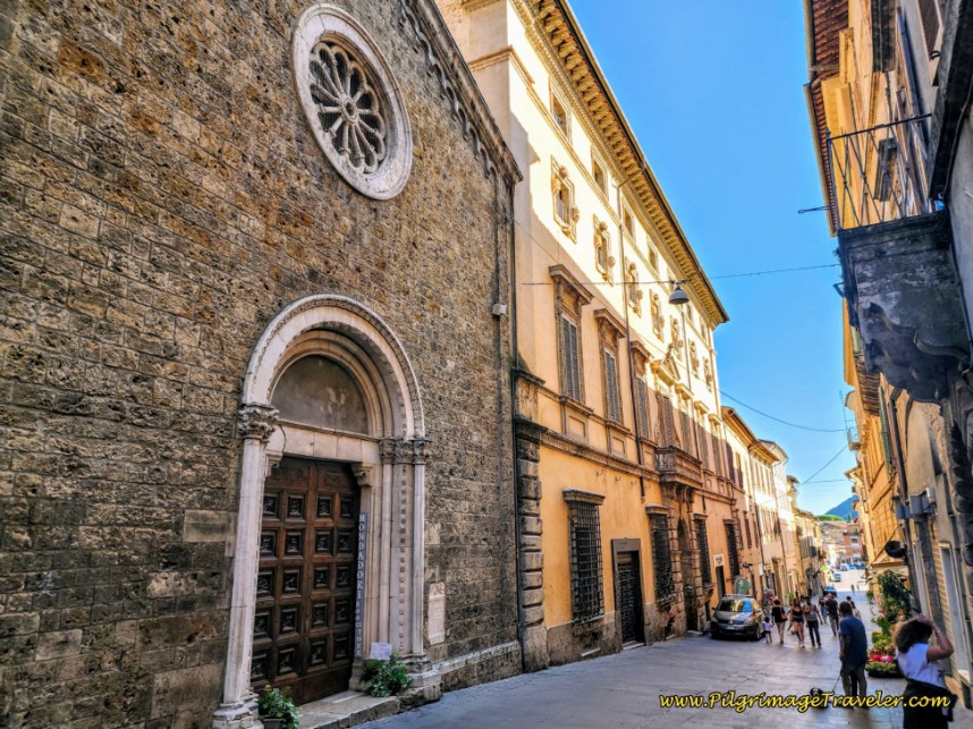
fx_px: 646
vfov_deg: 58.9
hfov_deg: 73.9
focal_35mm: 23
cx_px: 486
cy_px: 364
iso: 20
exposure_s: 1/180
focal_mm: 6.4
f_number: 1.8
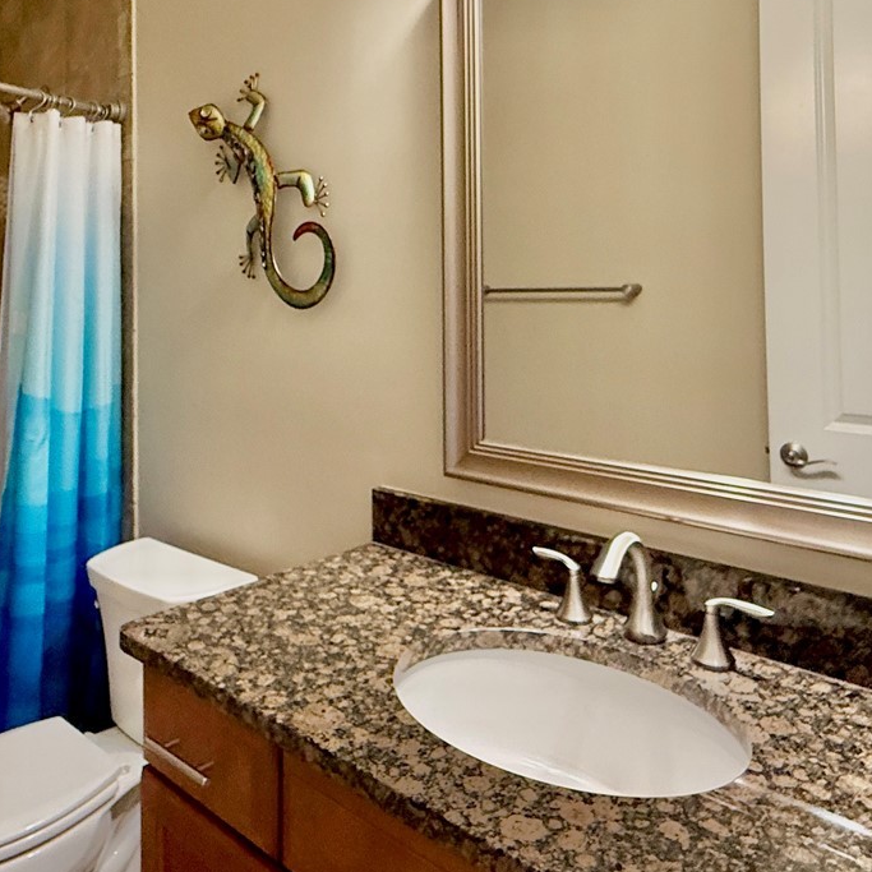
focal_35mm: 29
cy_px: 277
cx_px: 343
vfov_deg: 54.3
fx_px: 826
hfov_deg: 55.2
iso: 320
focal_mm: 2.22
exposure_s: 1/120
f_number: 2.2
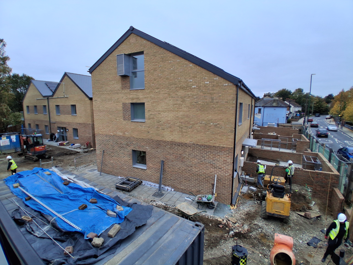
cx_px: 176
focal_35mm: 17
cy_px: 132
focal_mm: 1.4
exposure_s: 1/348
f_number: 2.2
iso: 50
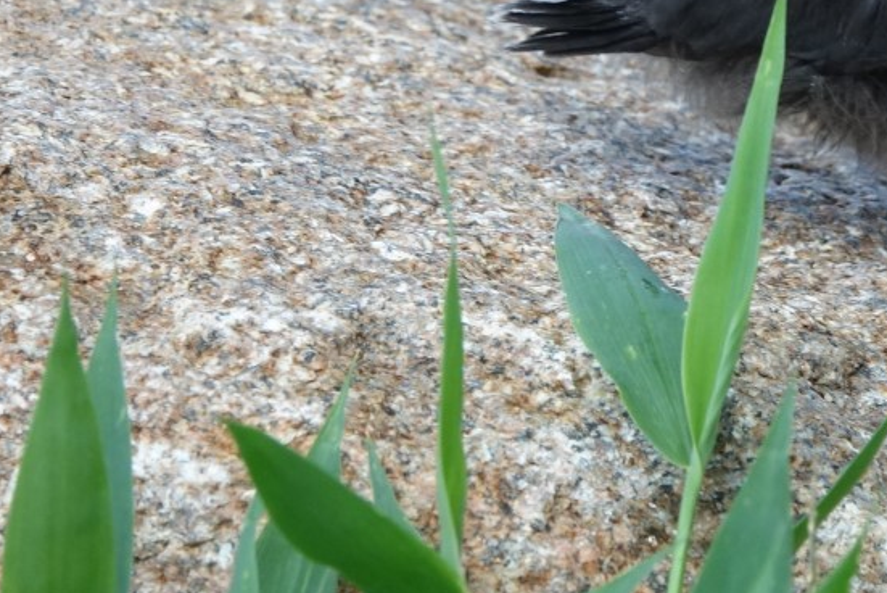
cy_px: -23
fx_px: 22457
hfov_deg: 2.3
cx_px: 1056
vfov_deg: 1.5
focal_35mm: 911
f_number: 4
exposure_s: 1/250
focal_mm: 113.69
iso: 320
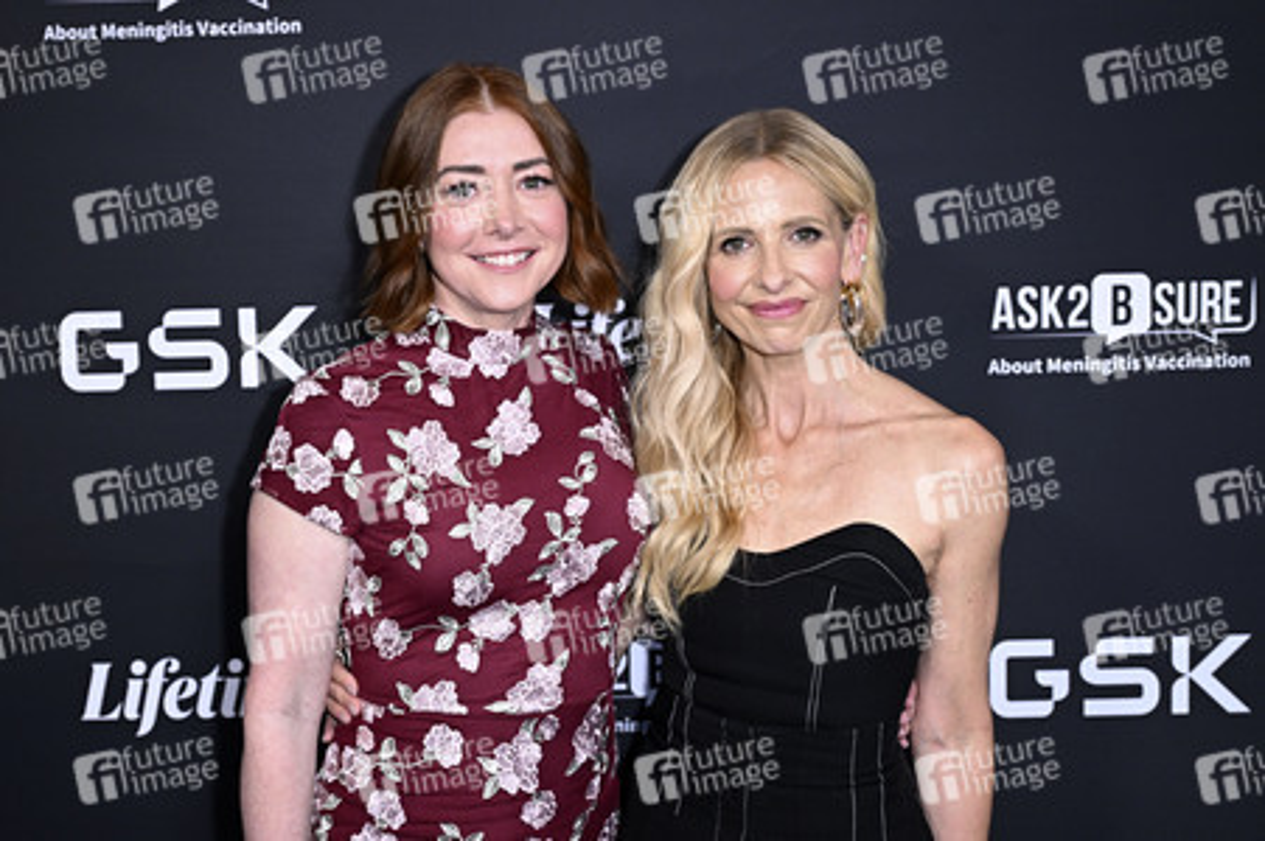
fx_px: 1685
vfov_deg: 28.0
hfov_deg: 41.1
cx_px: 632
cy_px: 420
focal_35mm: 48
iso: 2000
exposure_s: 1/200
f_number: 5.6
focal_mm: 48
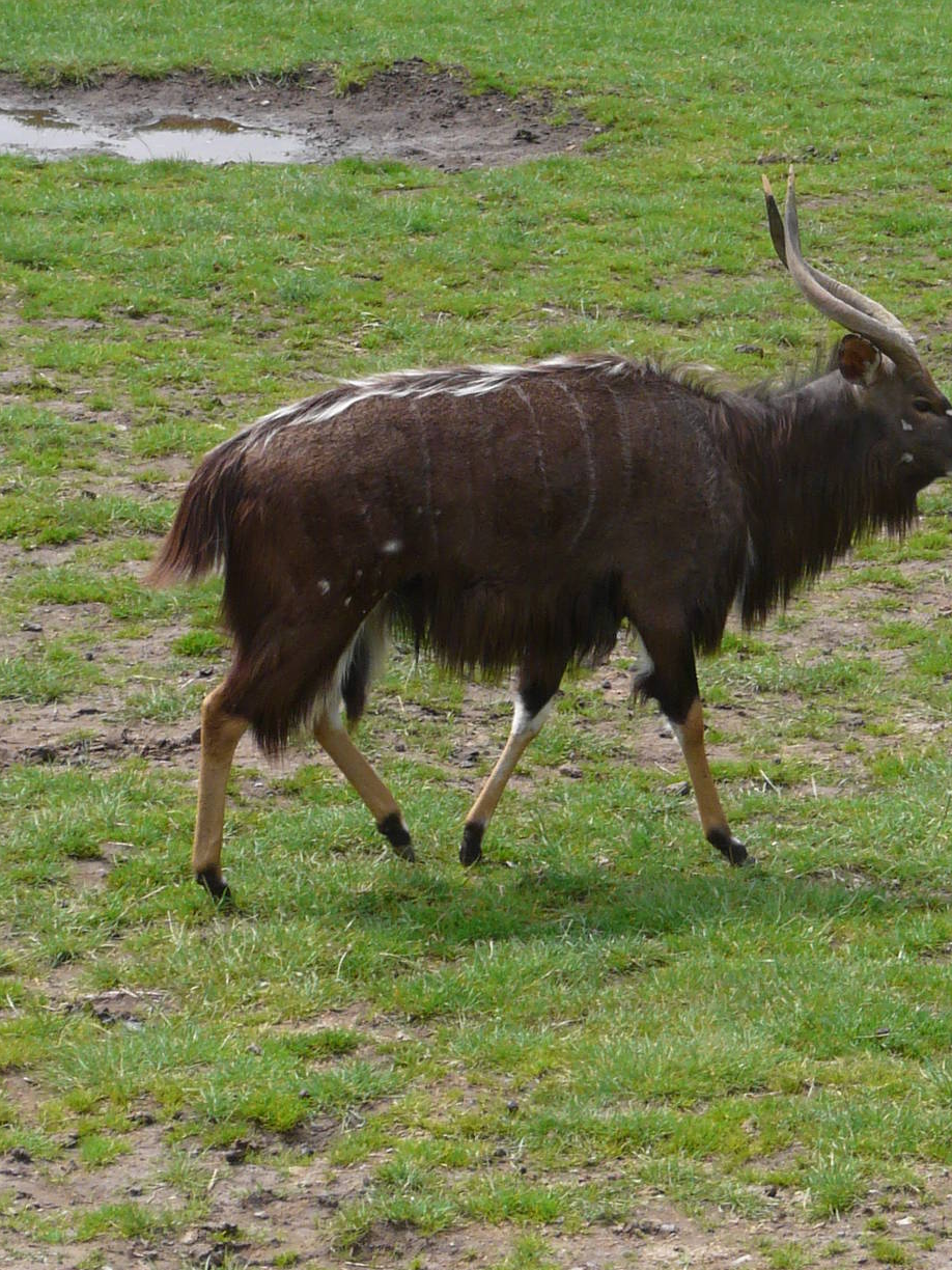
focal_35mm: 200
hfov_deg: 7.4
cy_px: 530
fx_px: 7334
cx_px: 588
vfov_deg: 9.9
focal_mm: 15.8
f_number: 5.6
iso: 100
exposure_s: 1/200
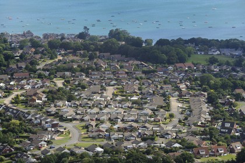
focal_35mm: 180
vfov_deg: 7.6
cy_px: 82
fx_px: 1225
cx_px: 122
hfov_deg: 11.4
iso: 400
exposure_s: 1/800
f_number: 8
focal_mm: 180
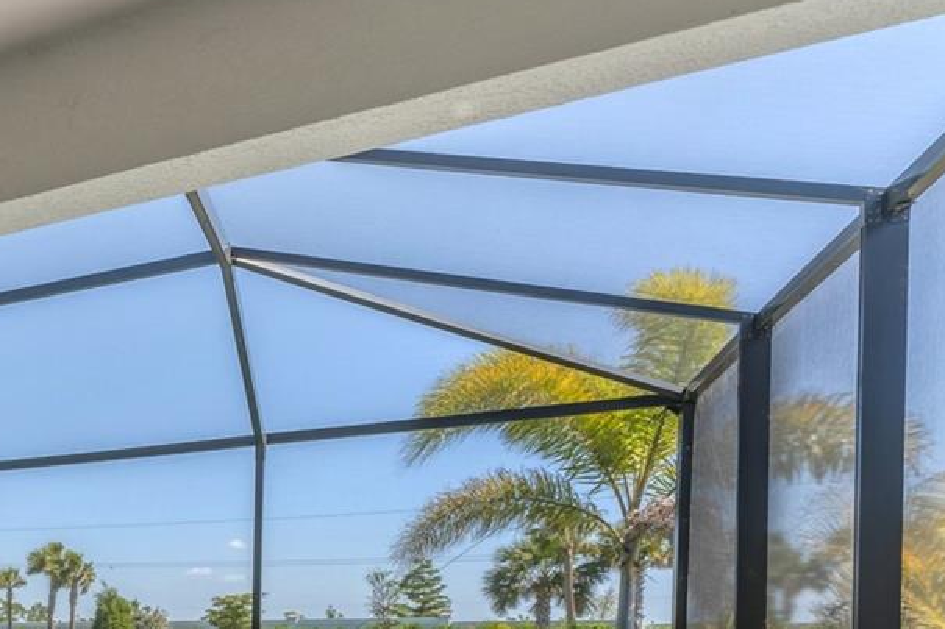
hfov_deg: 35.7
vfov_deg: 32.4
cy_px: 662
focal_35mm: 37
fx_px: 971
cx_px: -275
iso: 400
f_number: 7.1
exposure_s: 1/8000
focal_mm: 14
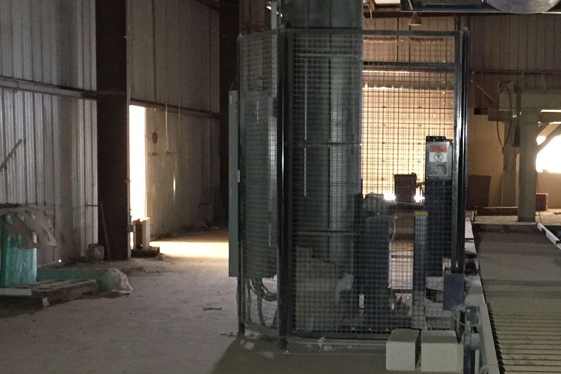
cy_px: 251
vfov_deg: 18.6
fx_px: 1137
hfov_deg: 27.1
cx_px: 458
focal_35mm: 73
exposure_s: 1/15
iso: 500
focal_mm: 4.15
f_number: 2.2
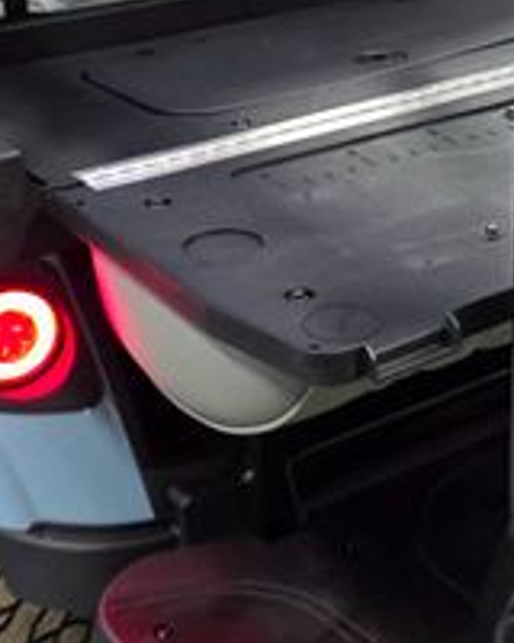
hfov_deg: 21.2
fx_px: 1369
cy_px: 235
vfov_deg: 26.3
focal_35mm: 72
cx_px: 334
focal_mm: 6.3
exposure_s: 1/120
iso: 160
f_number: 1.7
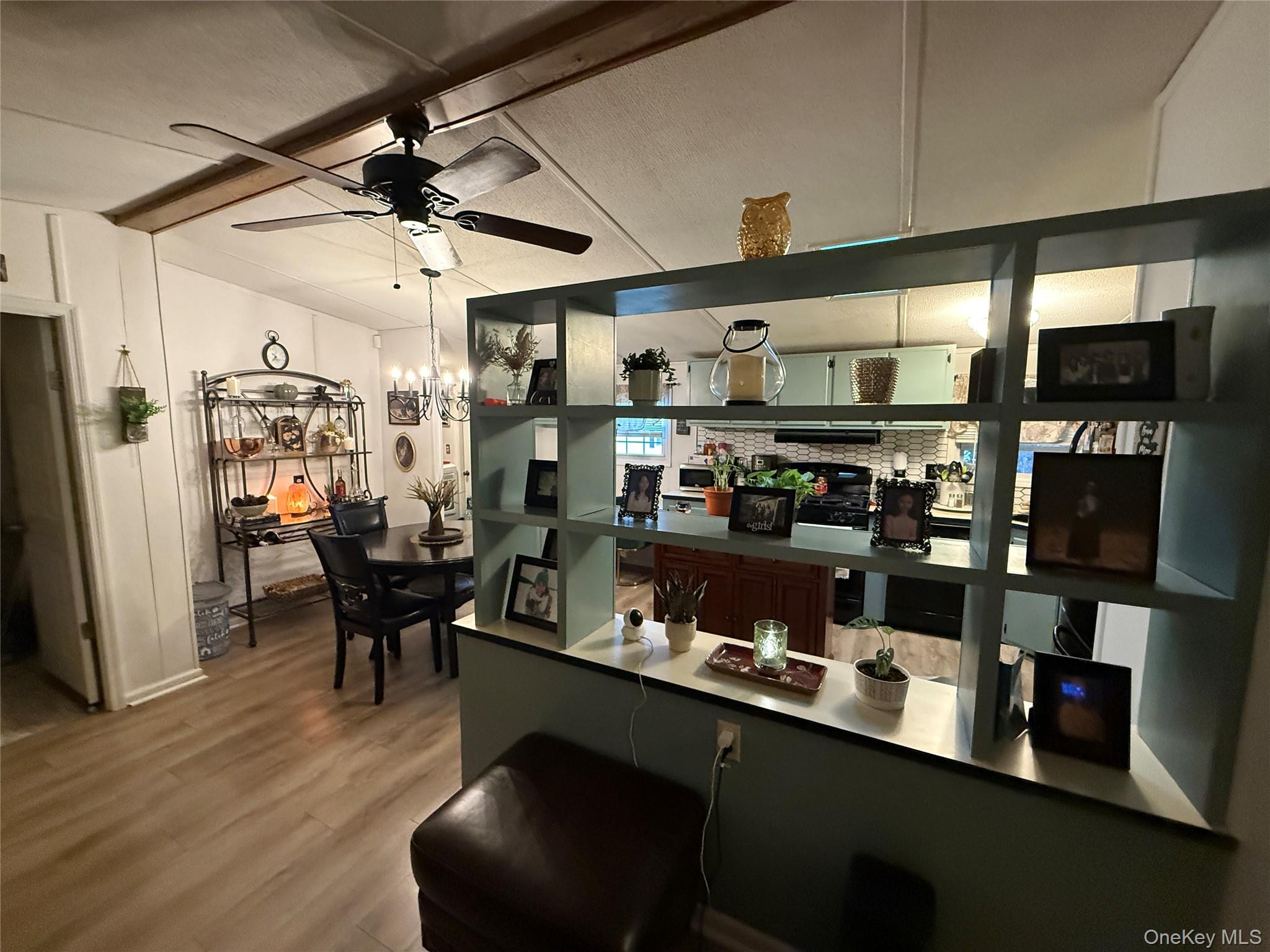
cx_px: 635
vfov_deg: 85.7
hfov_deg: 102.1
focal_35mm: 14
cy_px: 476
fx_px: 514
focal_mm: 2.22
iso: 800
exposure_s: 1/60
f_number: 2.2
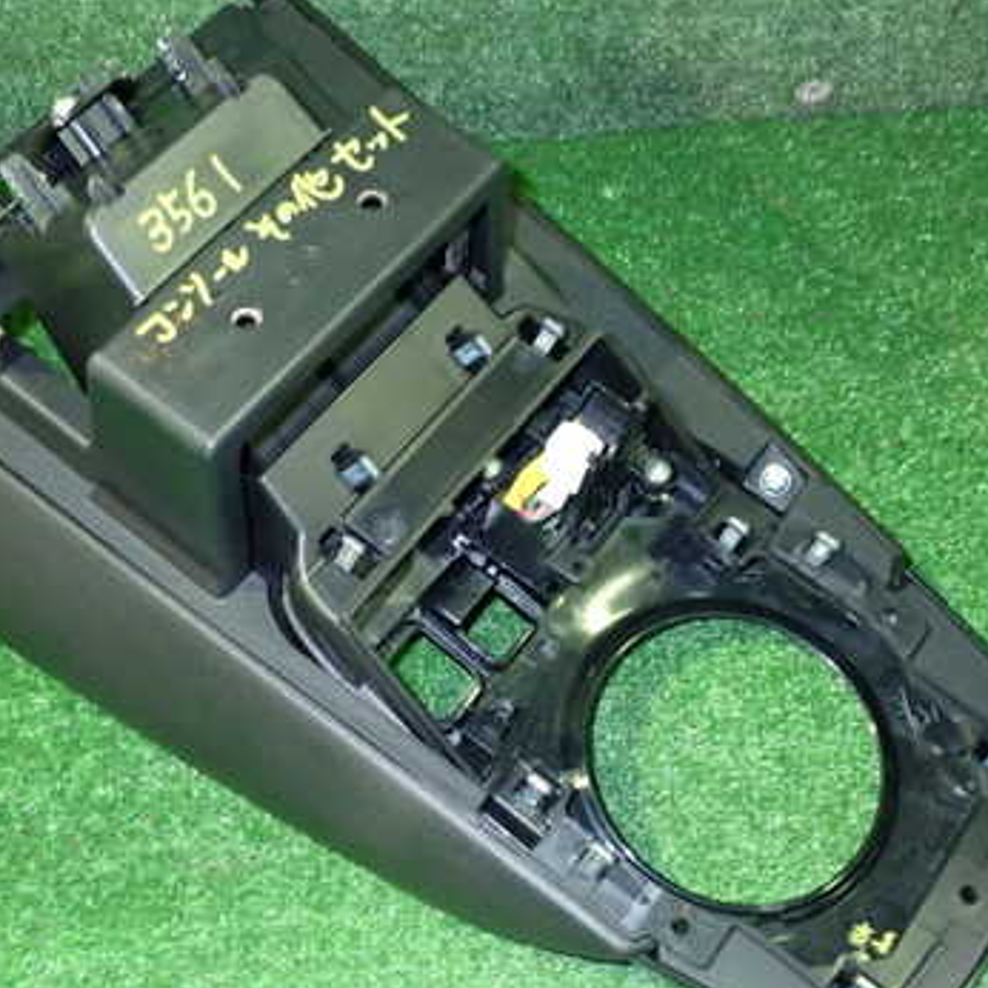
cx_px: 434
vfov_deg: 36.8
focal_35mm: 46
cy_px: 520
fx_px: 1485
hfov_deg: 36.7
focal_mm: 5.4
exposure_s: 1/2
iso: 800
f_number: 6.3
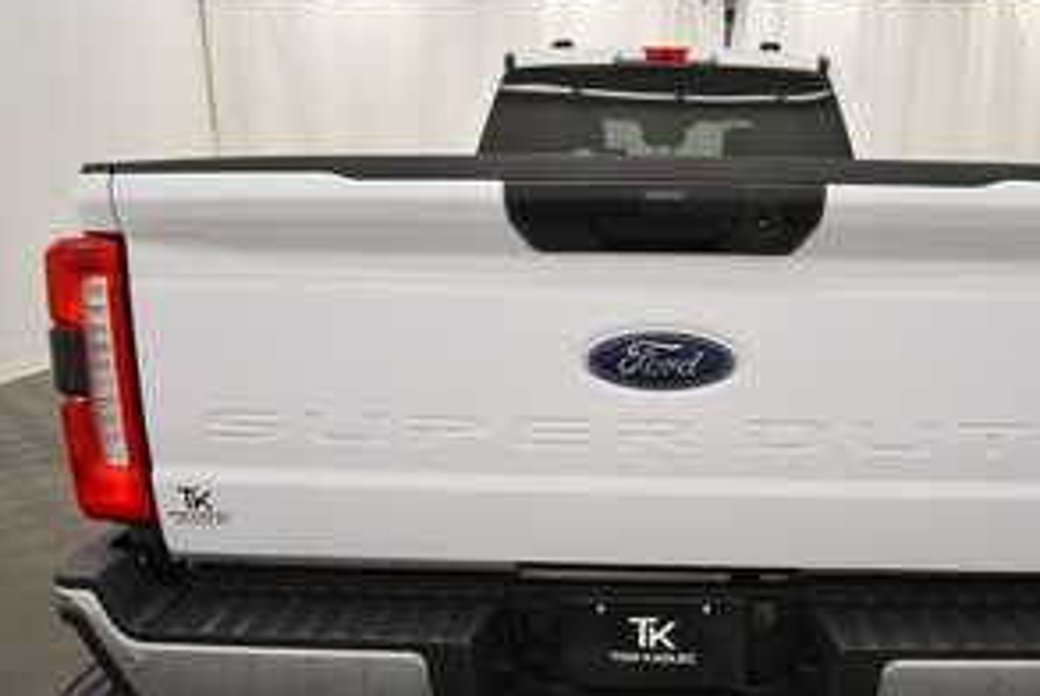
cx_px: 646
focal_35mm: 30
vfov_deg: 43.4
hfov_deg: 61.1
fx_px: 868
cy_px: 435
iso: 800
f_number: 5.3
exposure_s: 1/250
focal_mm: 15
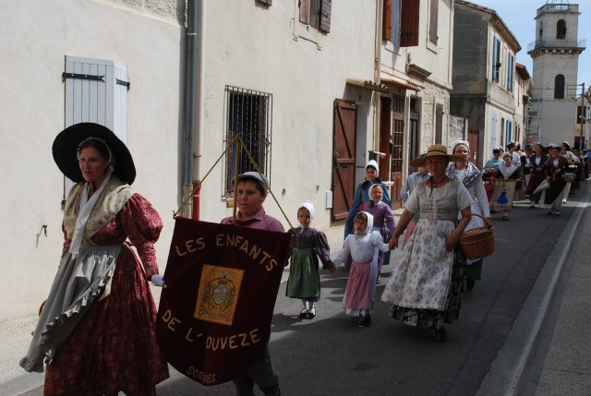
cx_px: 296
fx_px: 691
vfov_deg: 32.0
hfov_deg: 46.3
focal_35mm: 42
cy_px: 198
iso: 100
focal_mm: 28
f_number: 8
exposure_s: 1/250
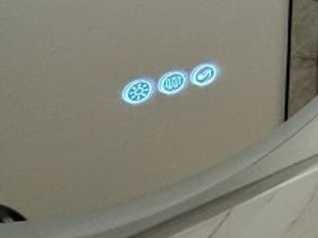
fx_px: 624
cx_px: 758
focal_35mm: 68
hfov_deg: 15.3
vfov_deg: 18.7
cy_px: -131
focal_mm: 2.22
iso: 160
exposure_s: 1/60
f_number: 2.2
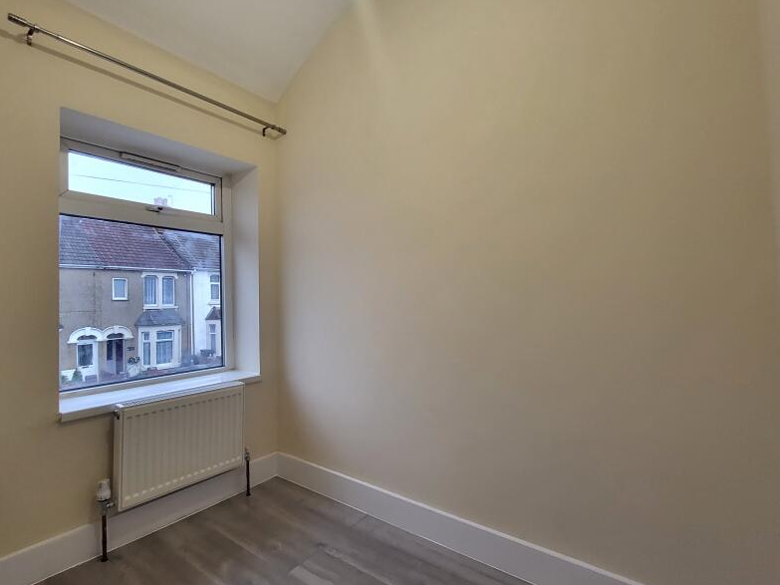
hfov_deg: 89.5
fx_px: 383
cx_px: 302
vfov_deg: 74.7
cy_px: 284
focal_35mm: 17
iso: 100
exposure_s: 1/50
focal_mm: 1.74
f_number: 2.2
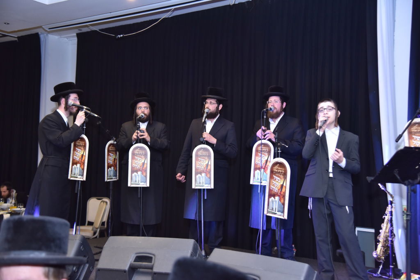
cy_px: 140
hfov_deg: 41.1
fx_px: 560
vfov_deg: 28.1
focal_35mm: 48
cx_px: 210
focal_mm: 48
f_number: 4
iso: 1000
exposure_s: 1/100
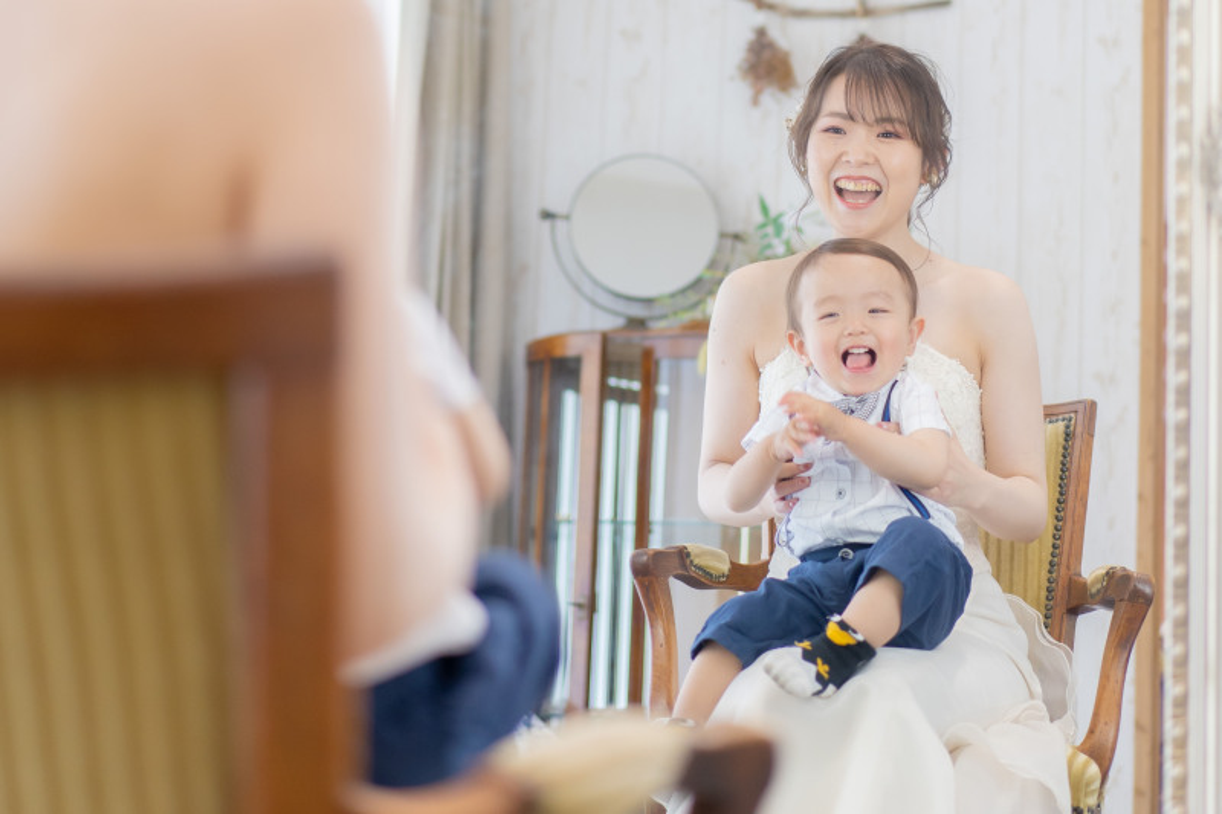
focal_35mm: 55
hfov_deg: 36.3
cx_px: 611
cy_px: 407
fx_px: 1866
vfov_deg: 24.6
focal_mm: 55
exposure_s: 1/500
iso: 800
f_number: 2
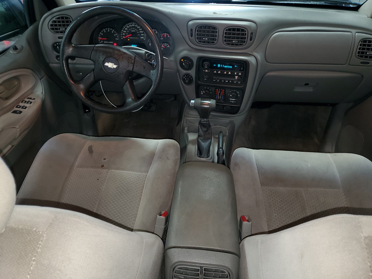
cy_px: 140
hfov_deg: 67.3
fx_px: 279
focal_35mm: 26
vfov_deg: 53.1
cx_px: 186
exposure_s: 1/27
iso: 94
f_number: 1.5
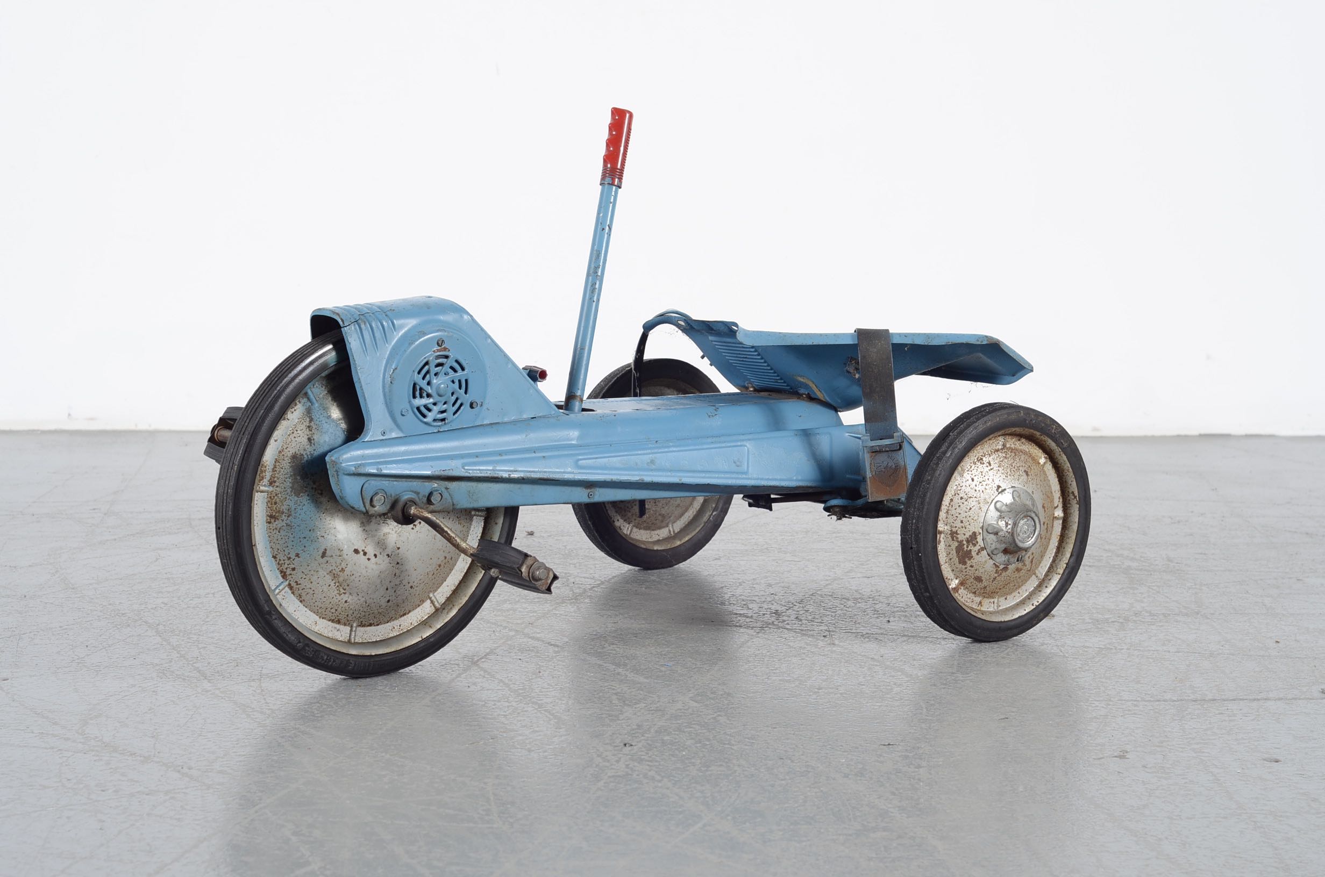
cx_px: 662
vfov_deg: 18.1
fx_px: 2755
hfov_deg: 27.0
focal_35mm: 75
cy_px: 438
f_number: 5.6
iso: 100
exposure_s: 1/125
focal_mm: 50
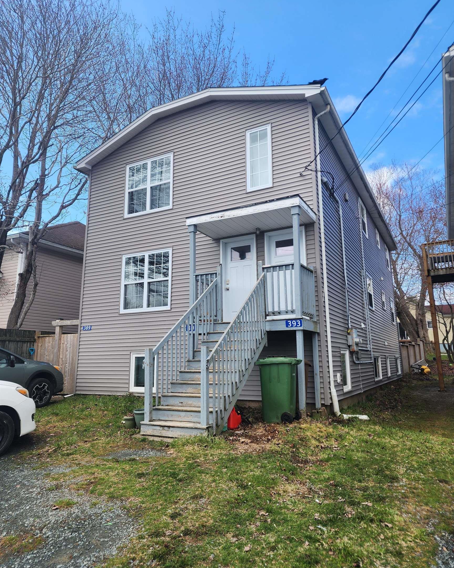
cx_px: 227
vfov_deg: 70.3
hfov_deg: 58.8
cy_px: 272
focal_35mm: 24
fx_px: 403
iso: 12
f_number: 1.8
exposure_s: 1/437
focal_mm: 6.4
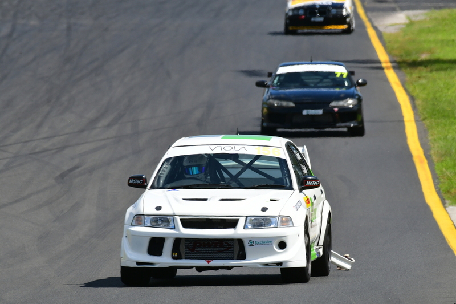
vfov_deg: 1.8
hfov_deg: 2.8
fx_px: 9497
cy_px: 152
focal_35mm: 750
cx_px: 228
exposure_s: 1/500
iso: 320
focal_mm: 500
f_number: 11
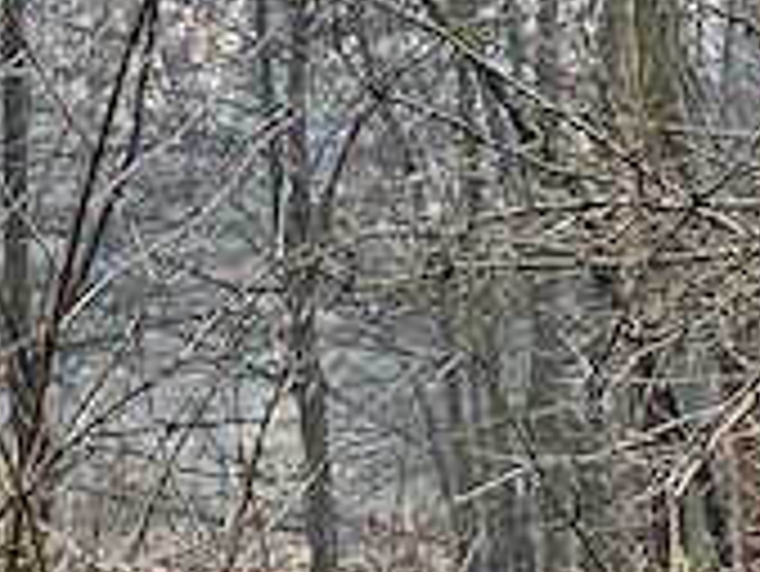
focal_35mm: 197
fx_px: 4328
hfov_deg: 9.9
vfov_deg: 7.4
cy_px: 892
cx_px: -216
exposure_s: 1/122
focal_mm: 4.25
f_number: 1.8
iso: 32
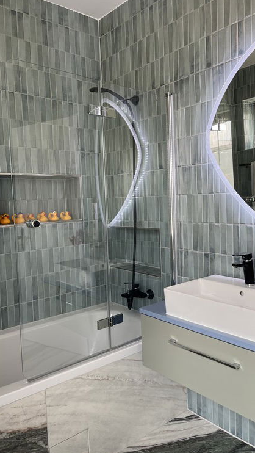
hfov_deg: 40.1
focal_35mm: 29
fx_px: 348
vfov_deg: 66.0
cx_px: 152
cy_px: 225
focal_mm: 5.1
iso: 50
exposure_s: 1/100
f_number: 1.6
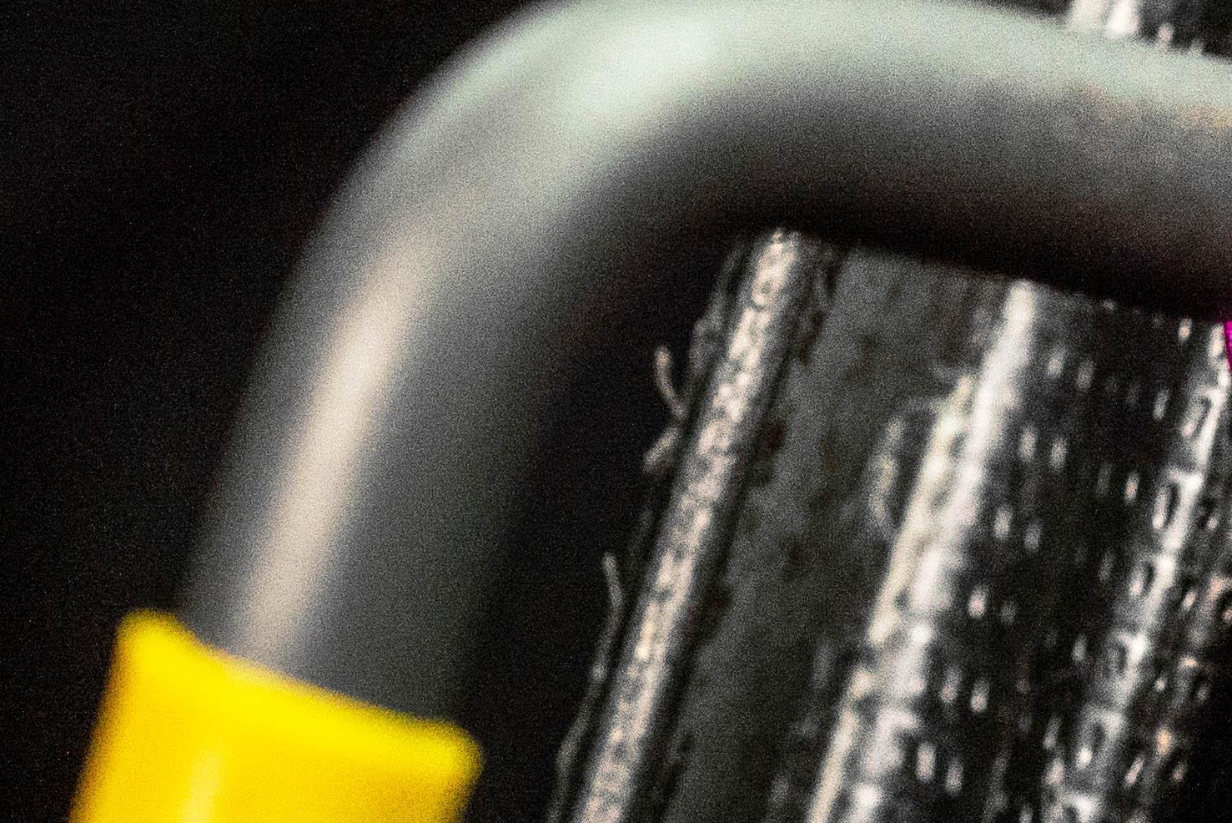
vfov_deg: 4.6
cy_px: 285
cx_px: 1464
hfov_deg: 6.8
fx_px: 10236
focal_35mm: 299
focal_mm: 60
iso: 2000
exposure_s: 1/160
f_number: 8
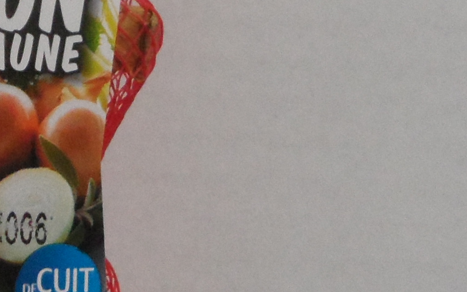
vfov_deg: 10.7
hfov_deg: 16.8
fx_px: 1553
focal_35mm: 122
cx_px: 16
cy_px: 100
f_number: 3.5
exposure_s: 1/20
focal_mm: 4.9
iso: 400
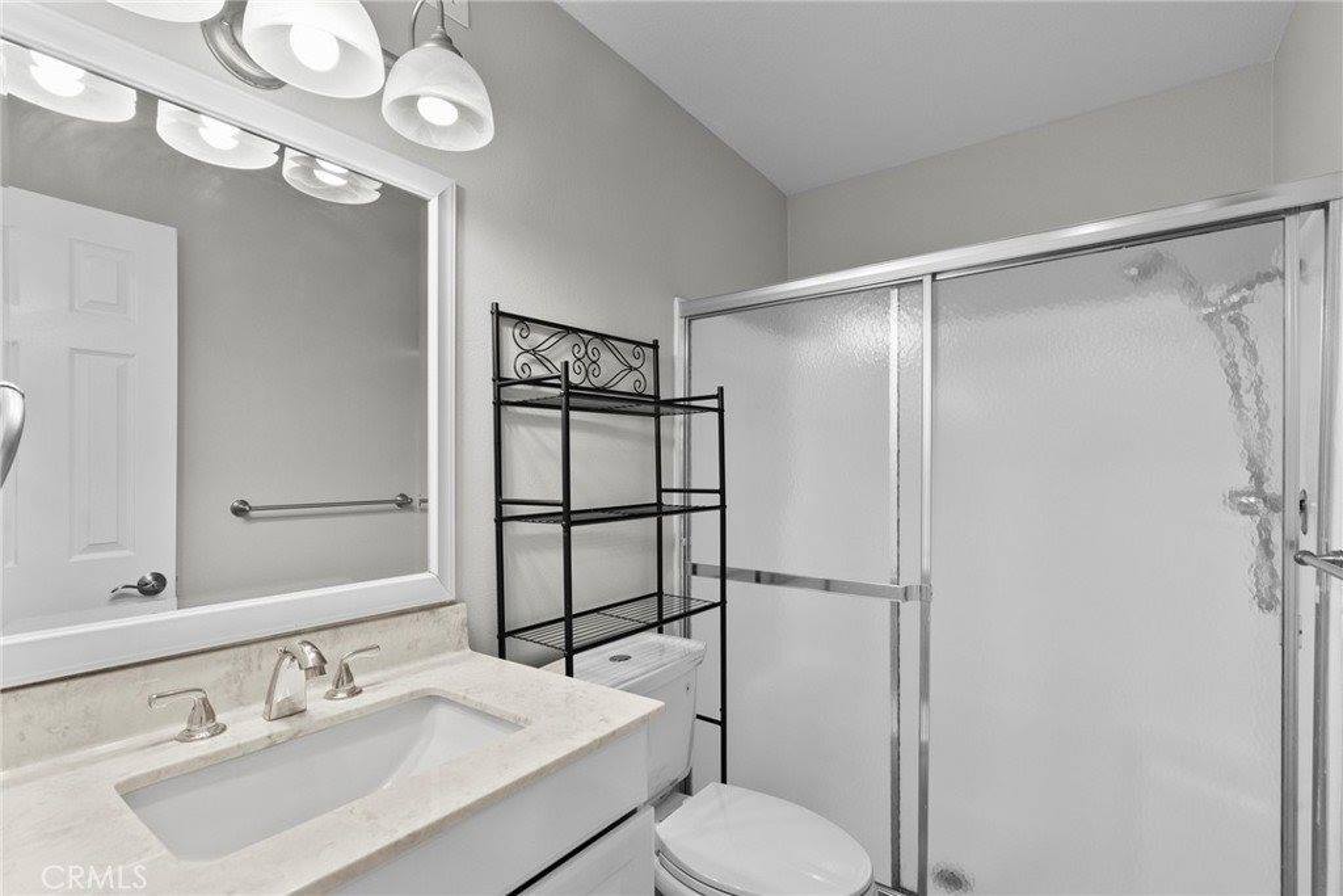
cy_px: 448
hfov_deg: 96.7
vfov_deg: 73.8
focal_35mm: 16
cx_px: 672
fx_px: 597
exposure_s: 1/4
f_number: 8
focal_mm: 16
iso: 2000
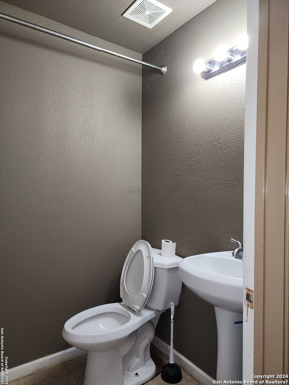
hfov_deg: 58.9
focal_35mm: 23
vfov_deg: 73.9
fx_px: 256
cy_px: 192
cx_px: 144
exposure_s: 1/40
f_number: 1.8
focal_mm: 6.4
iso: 100
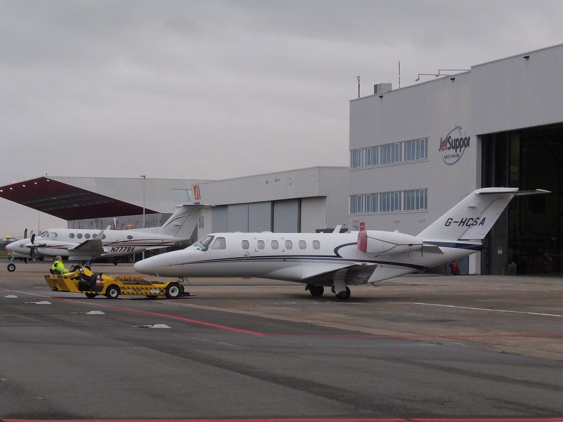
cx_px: 282
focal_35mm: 122
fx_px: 1984
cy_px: 211
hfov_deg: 16.1
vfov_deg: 12.1
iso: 400
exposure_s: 1/125
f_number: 5.4
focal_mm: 21.8
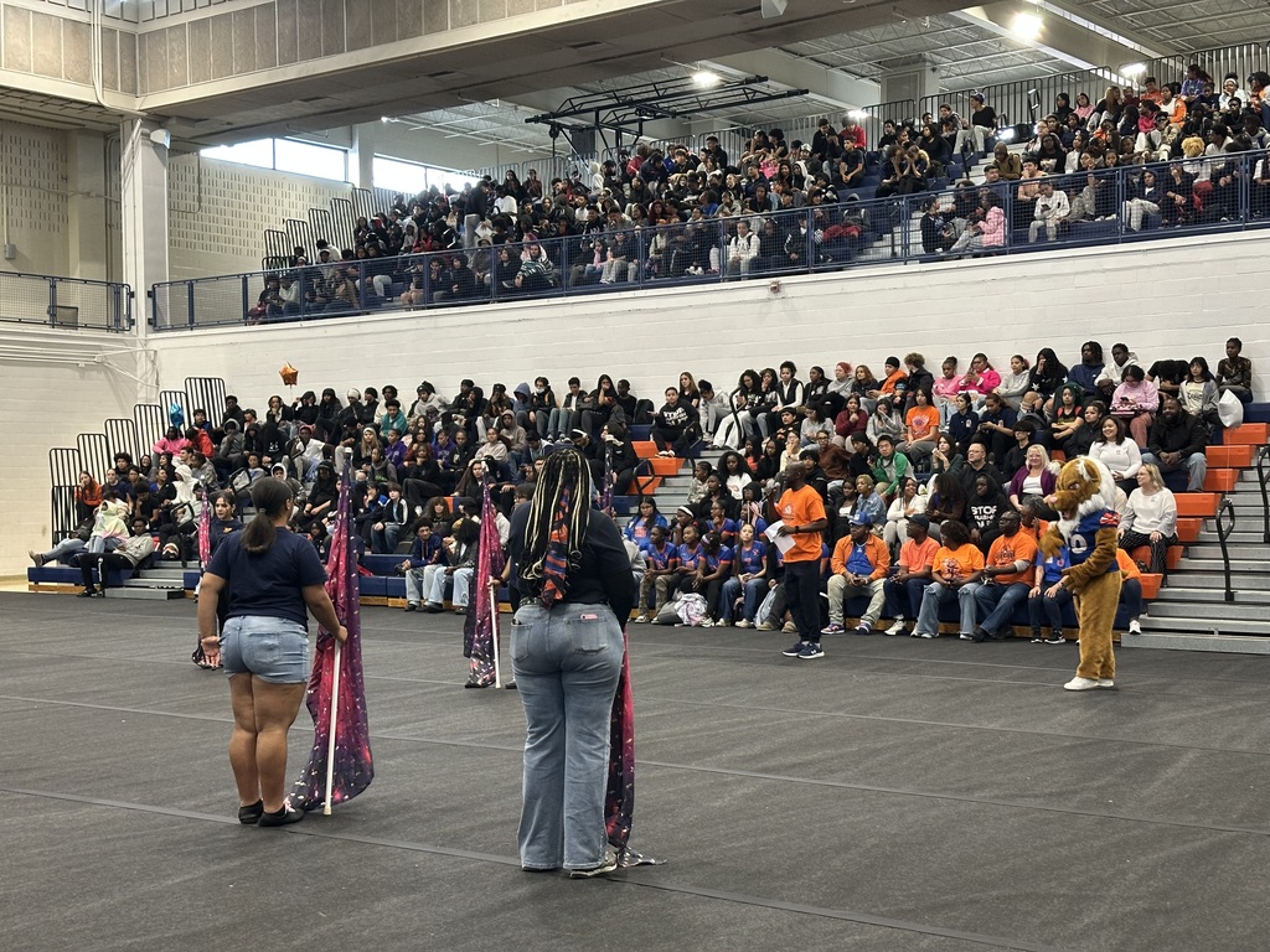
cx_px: 635
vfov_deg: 30.3
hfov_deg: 39.7
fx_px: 1761
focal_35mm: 48
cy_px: 476
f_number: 1.78
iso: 160
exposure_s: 1/60
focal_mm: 6.86
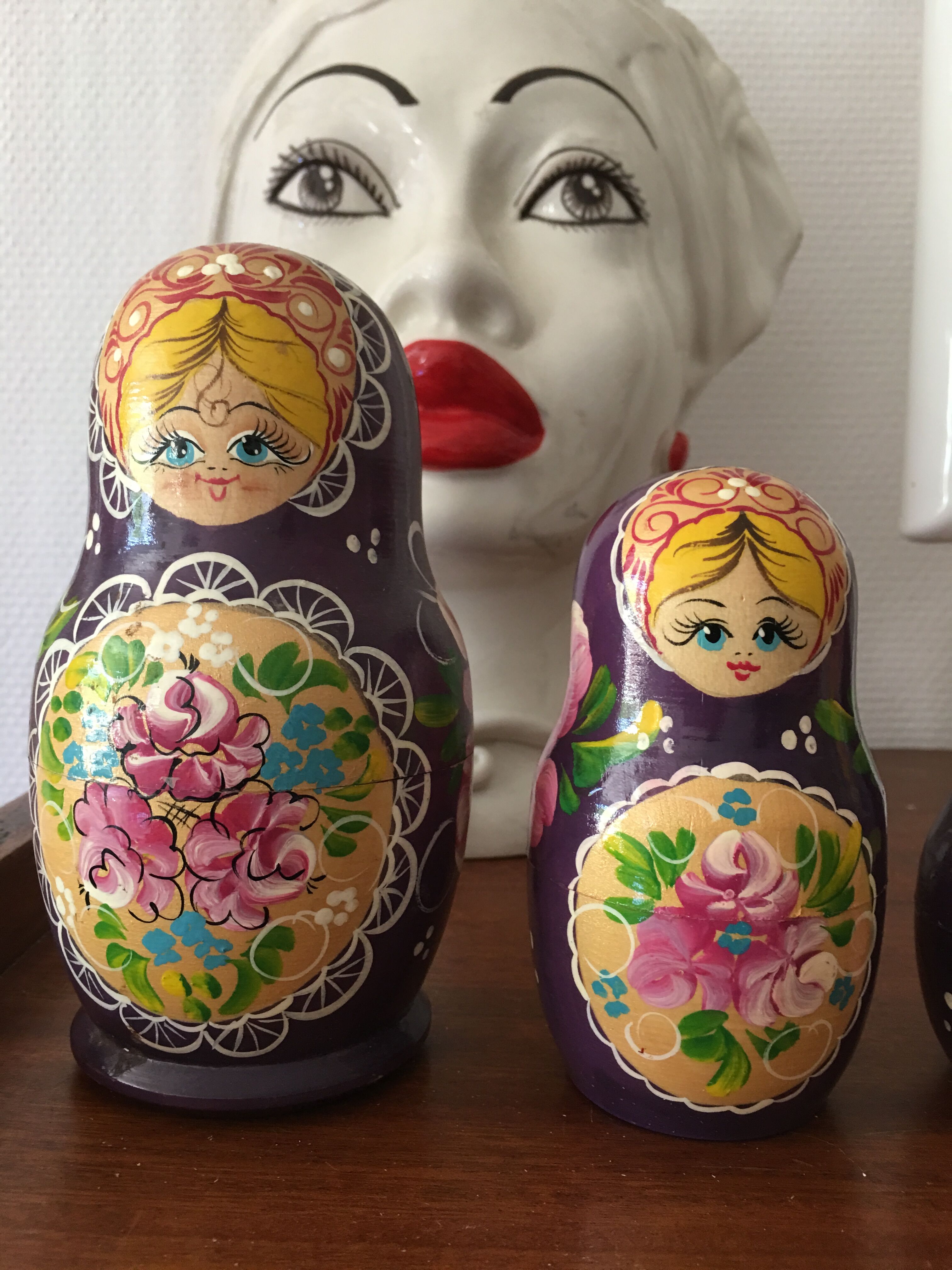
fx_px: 1063
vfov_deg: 61.7
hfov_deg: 48.2
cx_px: 476
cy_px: 635
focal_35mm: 29
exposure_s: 1/17
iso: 64
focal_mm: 4.15
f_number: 2.2
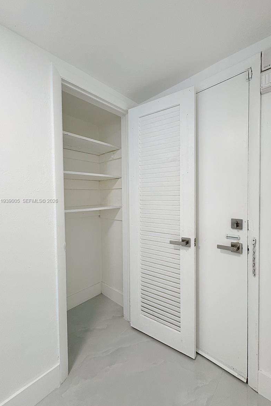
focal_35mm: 15
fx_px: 169
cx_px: 150
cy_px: 201
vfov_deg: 100.4
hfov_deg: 77.1
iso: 80
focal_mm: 2.22
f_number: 2.2
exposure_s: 1/120
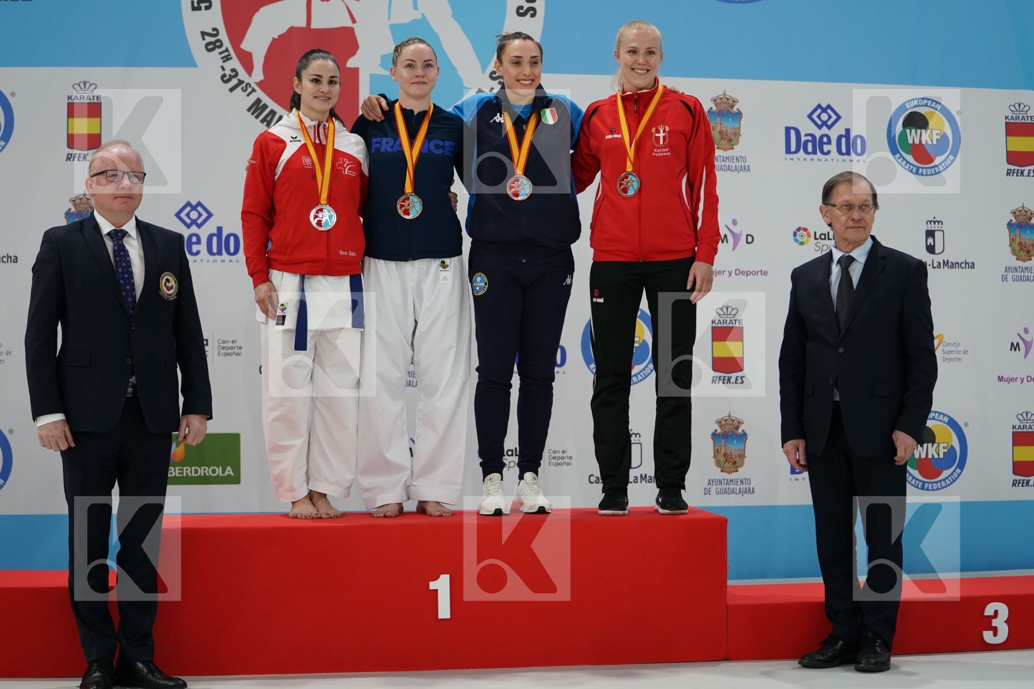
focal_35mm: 70
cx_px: 517
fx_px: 2010
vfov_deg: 19.5
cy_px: 344
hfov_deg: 28.8
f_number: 2.8
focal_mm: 70
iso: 1000
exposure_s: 1/250
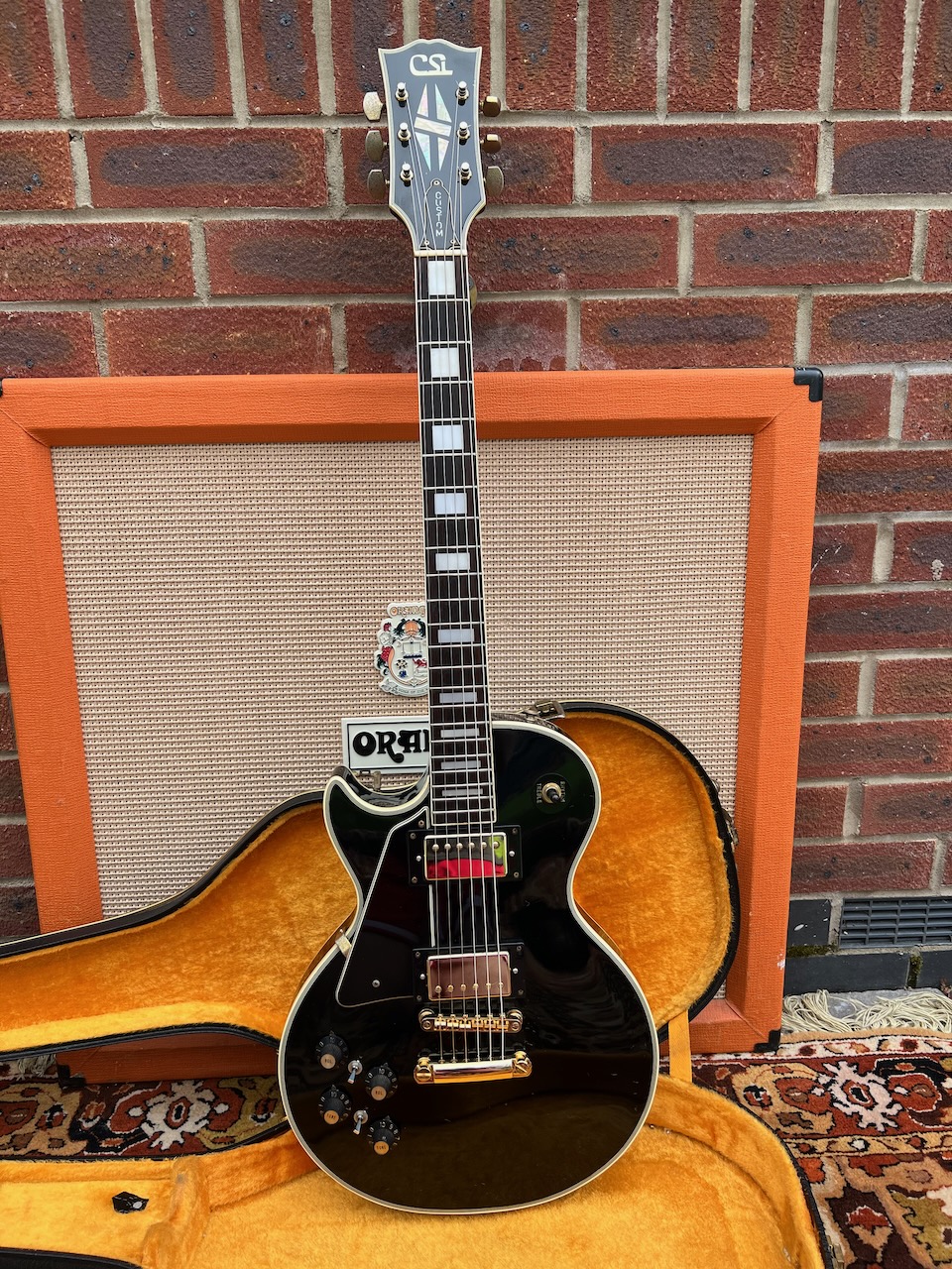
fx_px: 953
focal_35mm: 26
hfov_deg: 53.1
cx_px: 476
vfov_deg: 67.3
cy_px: 634
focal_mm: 5.7
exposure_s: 1/791
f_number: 1.5
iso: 50
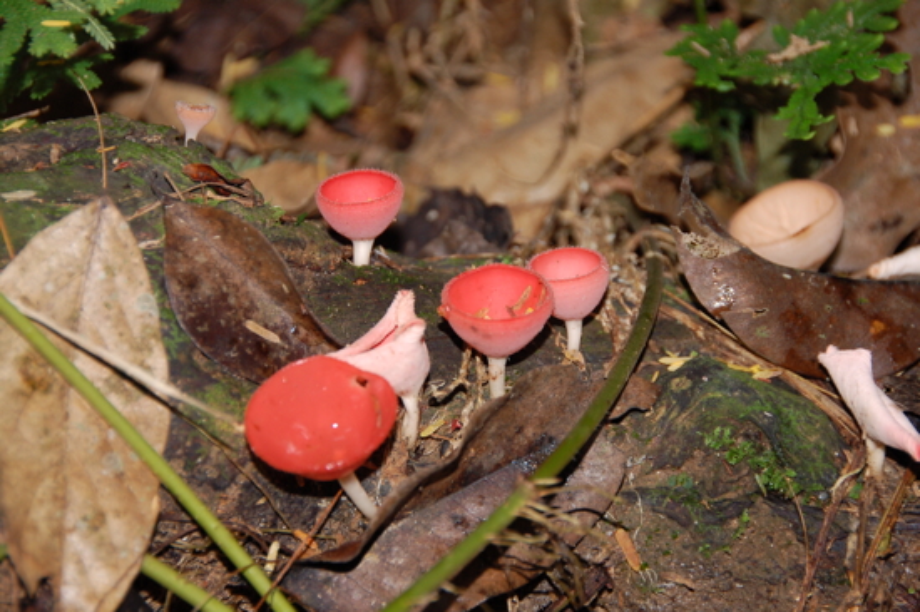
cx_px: 460
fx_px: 3065
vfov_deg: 11.4
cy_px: 306
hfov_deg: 17.1
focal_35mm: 120
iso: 400
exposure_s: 1/60
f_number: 5.3
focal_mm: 80
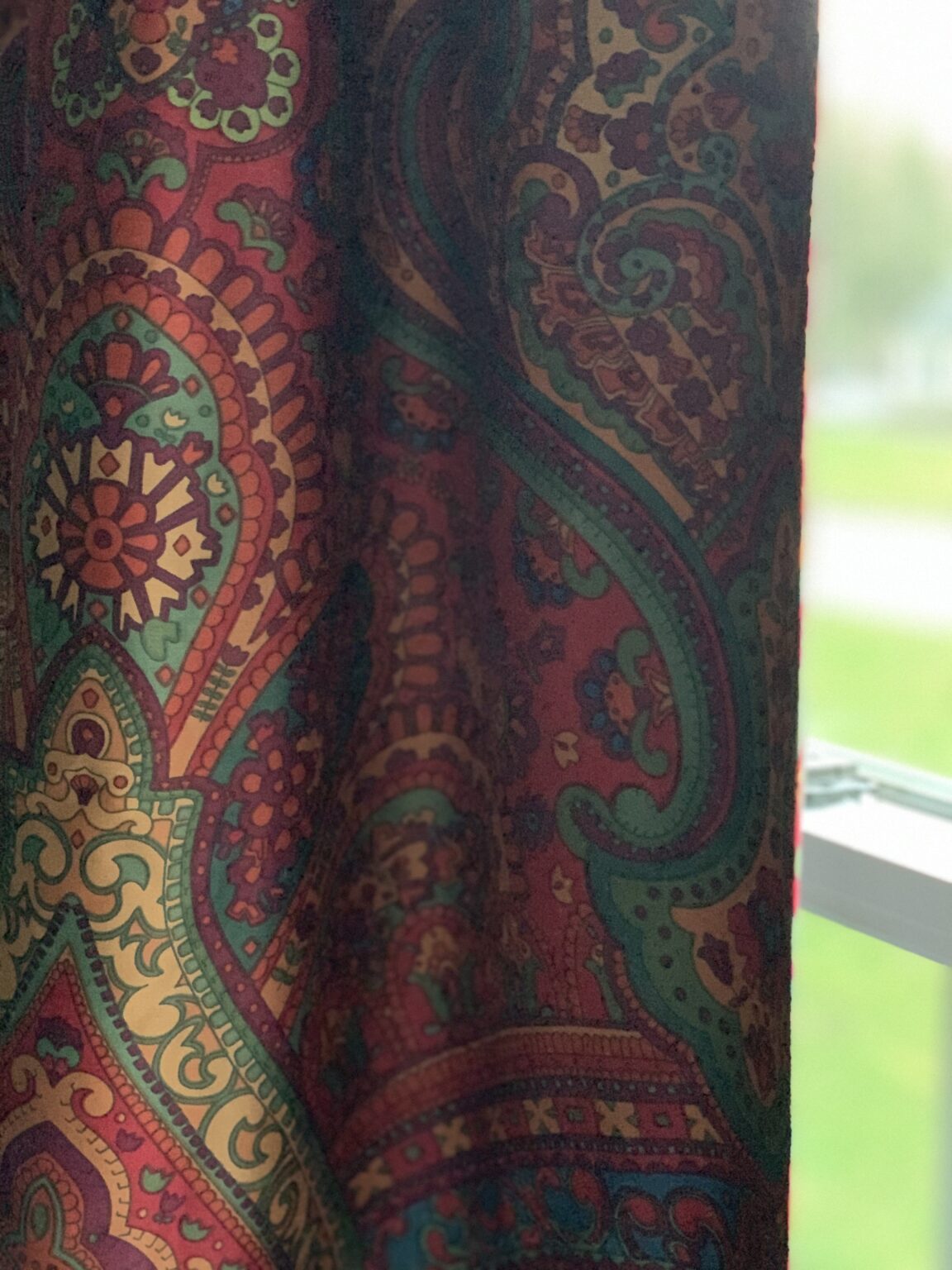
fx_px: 1907
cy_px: 635
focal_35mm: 52
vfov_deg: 36.8
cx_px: 476
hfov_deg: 28.0
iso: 1000
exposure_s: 1/30
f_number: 2.4
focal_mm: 6
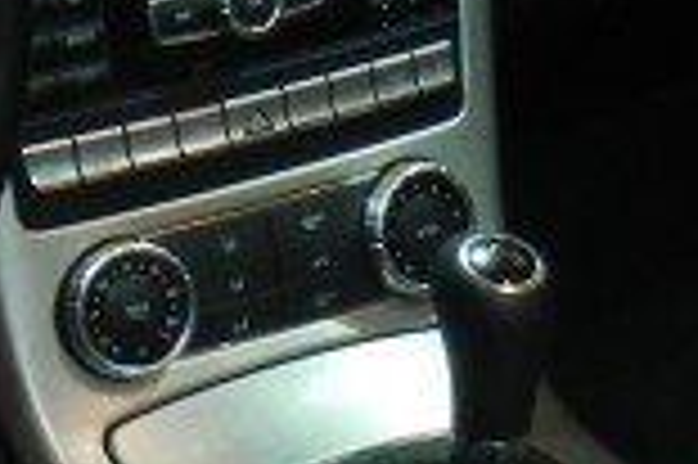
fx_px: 3990
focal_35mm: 206
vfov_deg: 6.7
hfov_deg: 9.9
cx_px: -90
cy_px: 288
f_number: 3.5
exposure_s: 1/57
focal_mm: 5.4
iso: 210
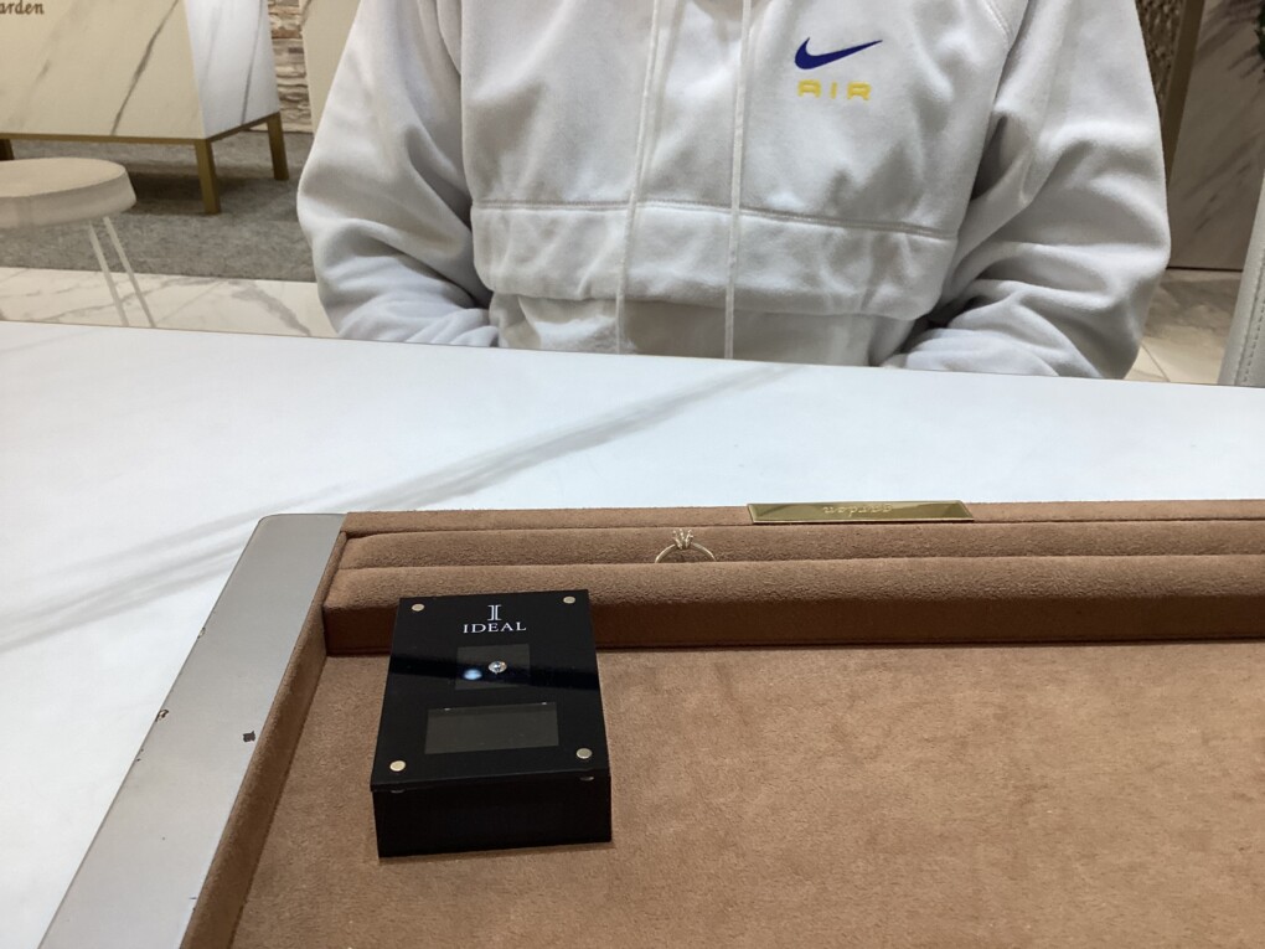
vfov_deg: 45.4
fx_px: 1133
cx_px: 632
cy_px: 474
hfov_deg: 58.4
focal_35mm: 31
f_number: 2.4
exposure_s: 1/120
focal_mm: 3.3
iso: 80
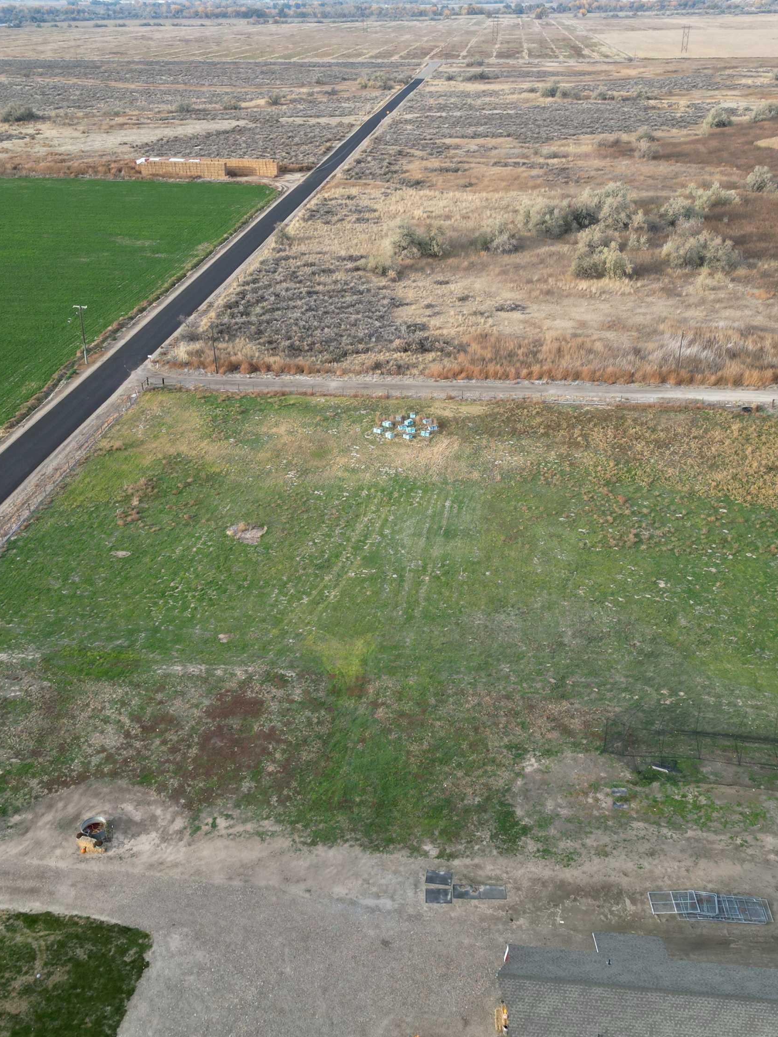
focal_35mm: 33
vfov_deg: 55.3
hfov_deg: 43.0
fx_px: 989
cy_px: 505
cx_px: 384
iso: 100
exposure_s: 1/640
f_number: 1.7
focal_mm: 6.72
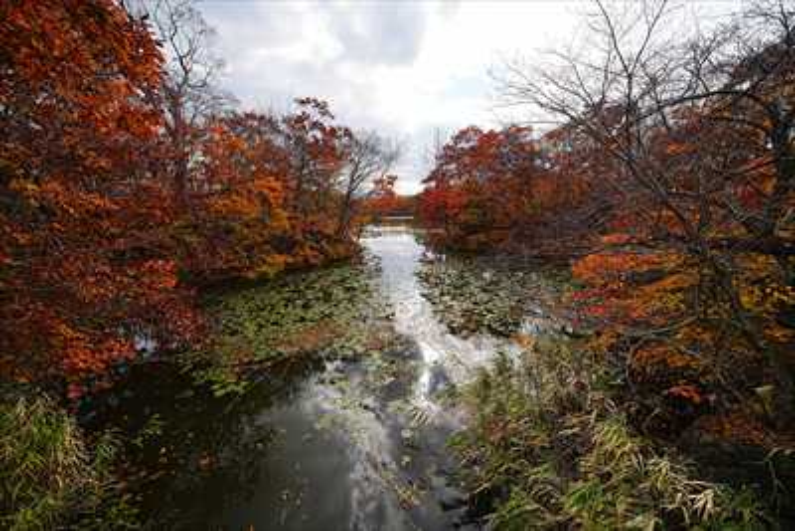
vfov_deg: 90.1
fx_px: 265
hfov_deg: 112.6
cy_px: 266
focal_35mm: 12
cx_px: 398
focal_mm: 12
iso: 100
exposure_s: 1/200
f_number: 8
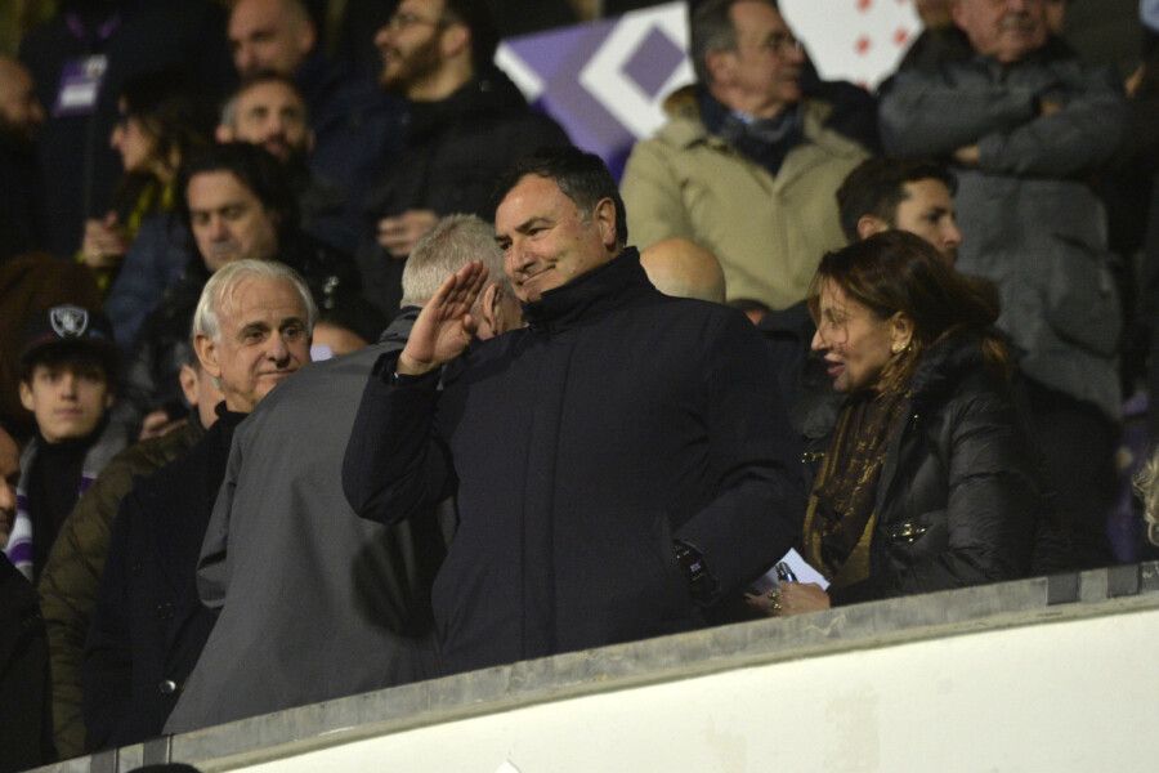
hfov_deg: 5.4
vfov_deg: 3.6
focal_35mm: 380
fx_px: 12233
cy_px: 386
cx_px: 580
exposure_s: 1/320
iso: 2500
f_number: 5.6
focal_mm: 380
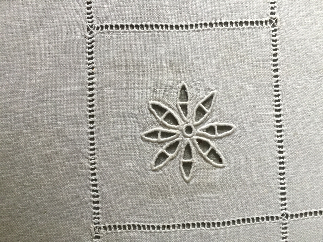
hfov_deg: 61.7
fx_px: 271
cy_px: 121
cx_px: 162
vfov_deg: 48.2
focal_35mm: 29
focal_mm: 4.15
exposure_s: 1/30
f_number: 2.2
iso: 160
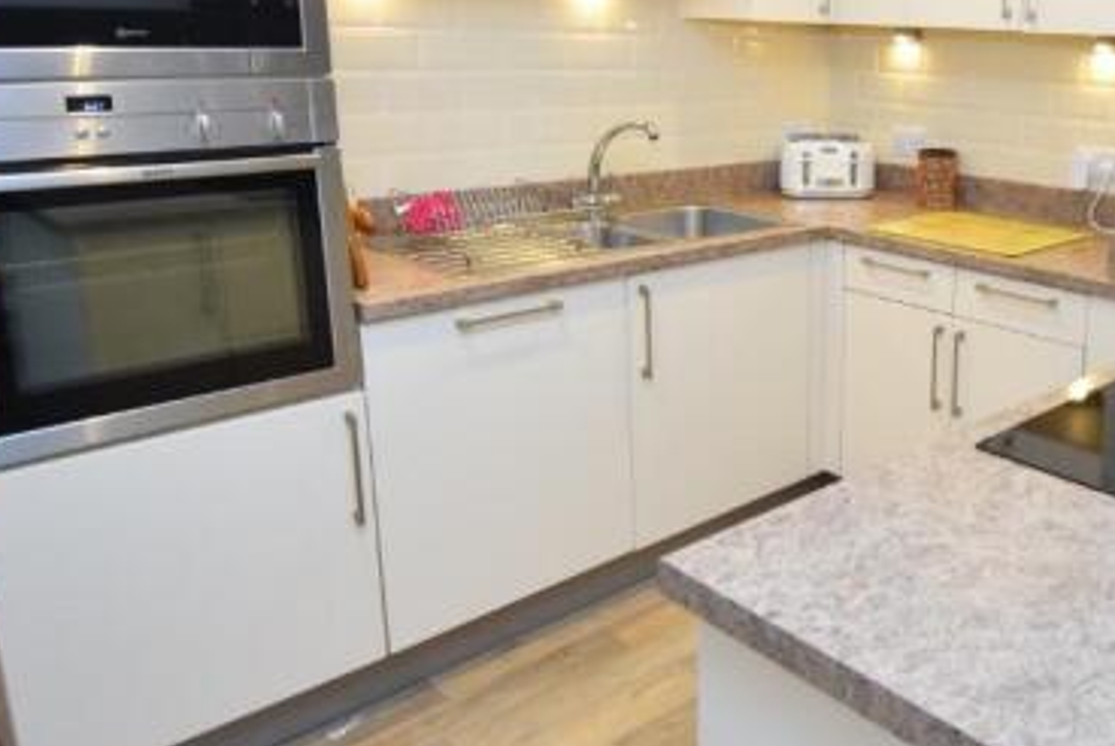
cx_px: 900
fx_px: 992
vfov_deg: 40.8
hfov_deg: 54.5
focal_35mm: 32
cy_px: 268
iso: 560
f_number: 4
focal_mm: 12
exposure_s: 1/60
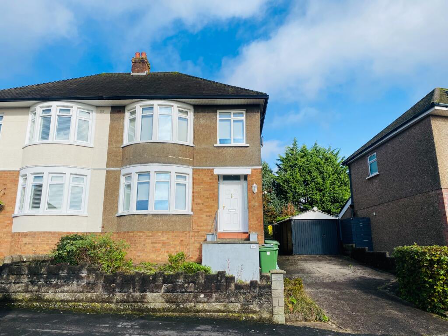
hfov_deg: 67.3
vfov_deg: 53.1
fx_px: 336
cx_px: 224
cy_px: 168
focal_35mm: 26
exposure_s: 1/2755
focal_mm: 4.25
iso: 32
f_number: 1.8
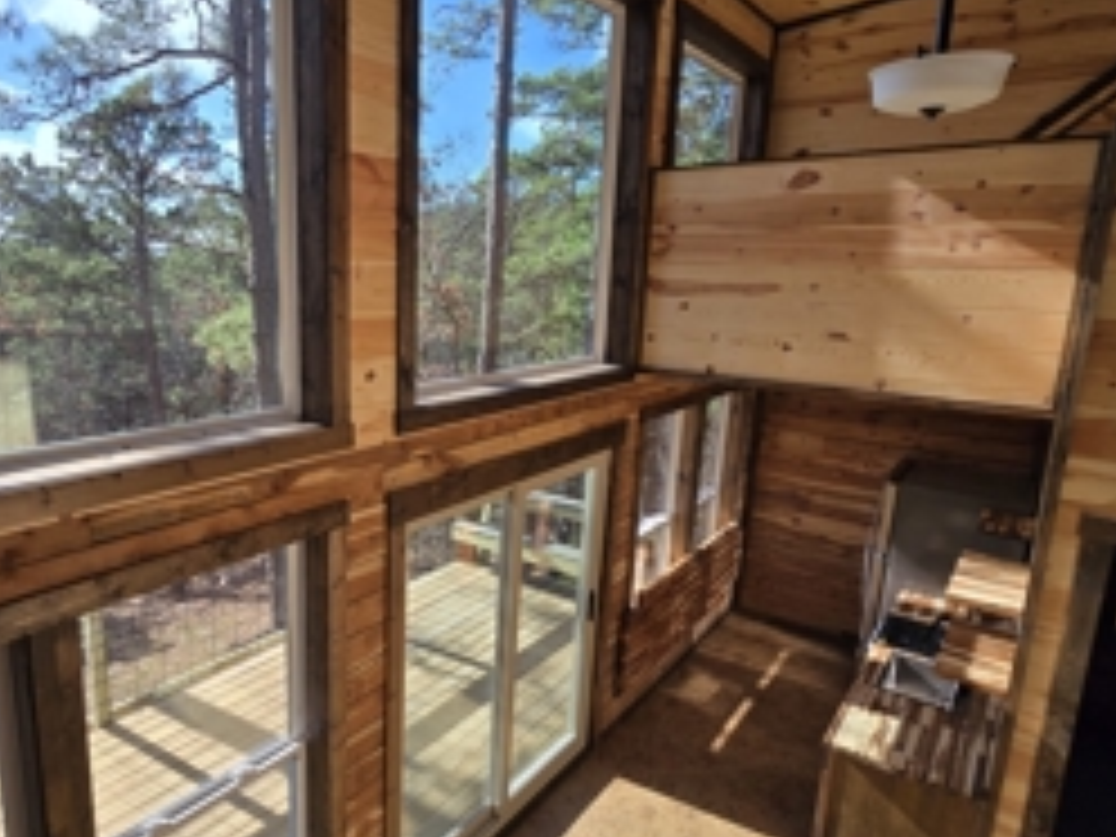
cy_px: 428
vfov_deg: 63.4
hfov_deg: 78.0
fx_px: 677
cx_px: 441
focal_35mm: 21
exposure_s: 1/912
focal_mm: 2.2
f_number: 2.2
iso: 50
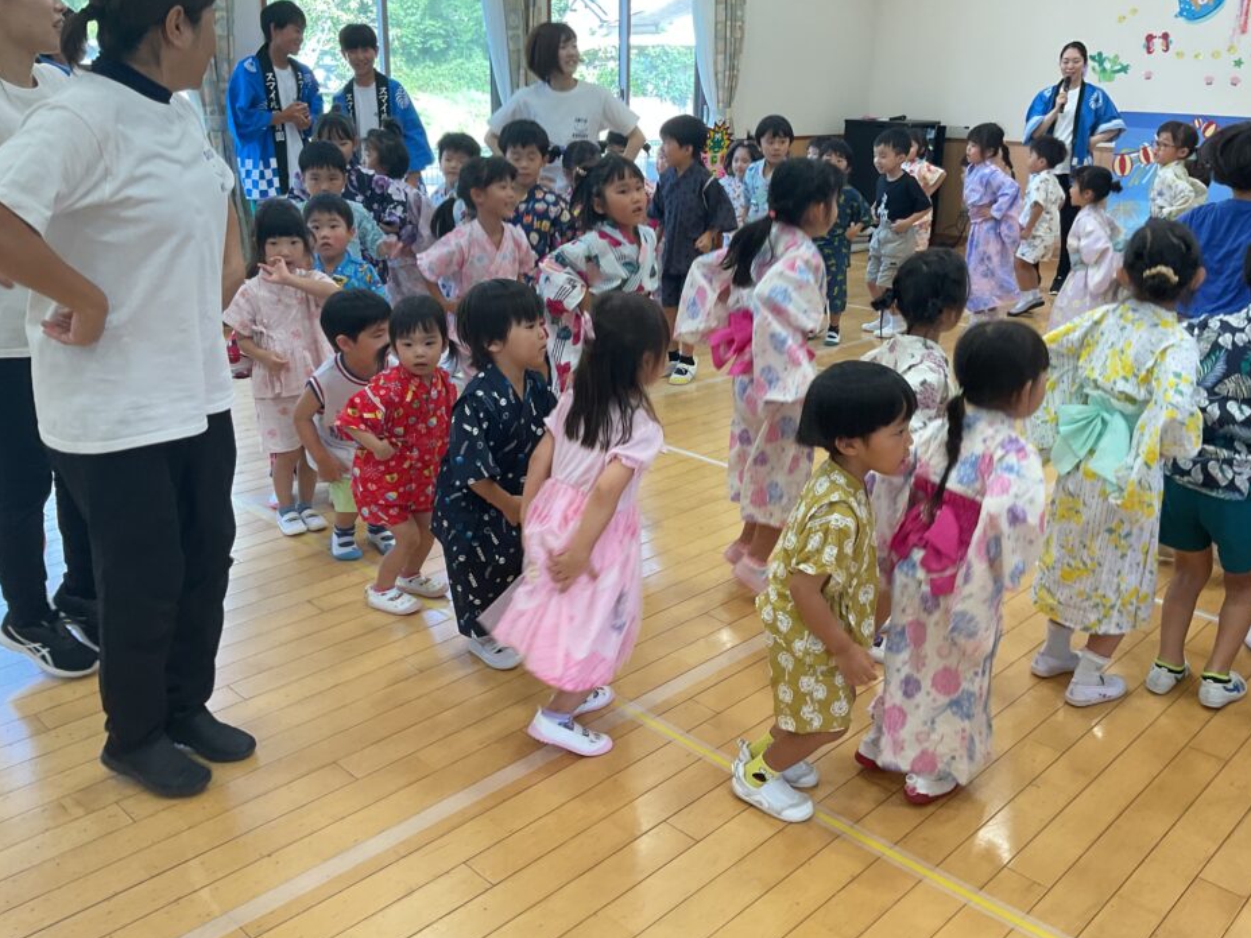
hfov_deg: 56.8
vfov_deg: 44.1
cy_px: 447
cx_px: 665
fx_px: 1156
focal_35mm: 32
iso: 40
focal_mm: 3
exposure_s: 1/60
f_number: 1.8
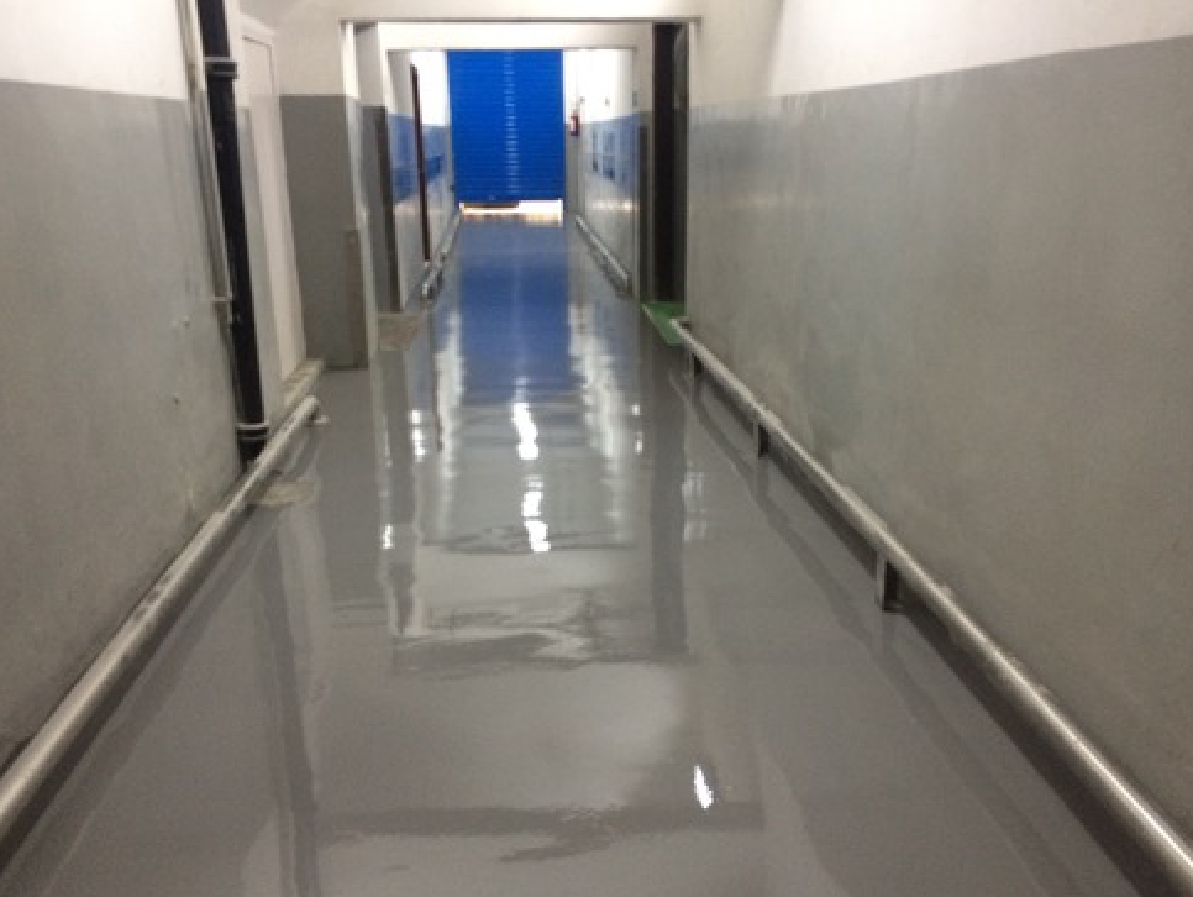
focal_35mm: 30
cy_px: 458
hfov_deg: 59.9
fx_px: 1035
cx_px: 595
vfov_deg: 46.8
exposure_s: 1/33
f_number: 2.2
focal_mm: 4.15
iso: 320
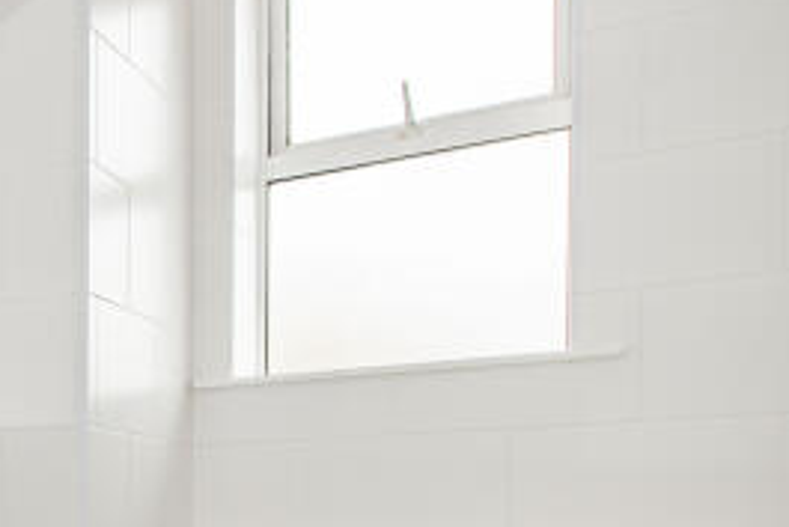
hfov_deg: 25.4
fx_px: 1184
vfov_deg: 23.6
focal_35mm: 54
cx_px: -453
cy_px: 572
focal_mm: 14
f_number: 6.3
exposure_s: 1/100
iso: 320
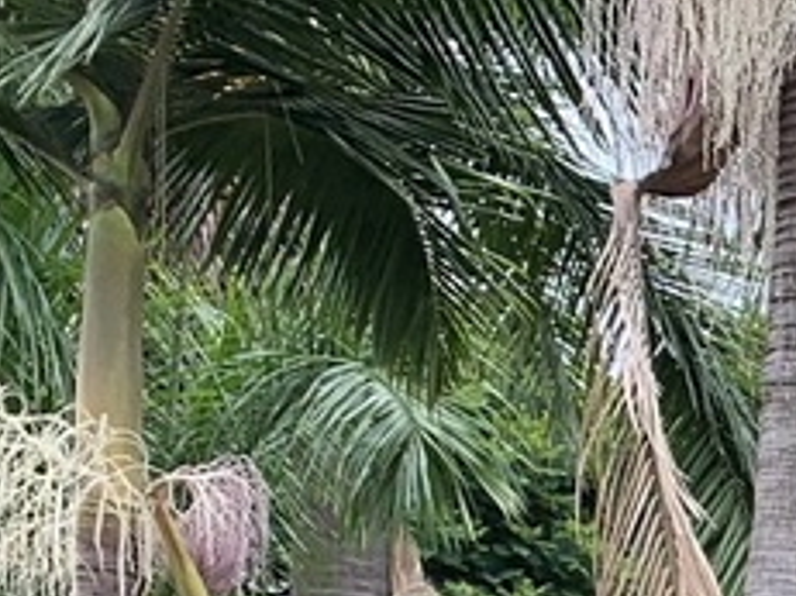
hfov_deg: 10.6
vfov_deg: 9.3
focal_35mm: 150
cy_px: 1147
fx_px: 3447
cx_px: 2111
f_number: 1.8
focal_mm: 4.25
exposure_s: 1/428
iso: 25
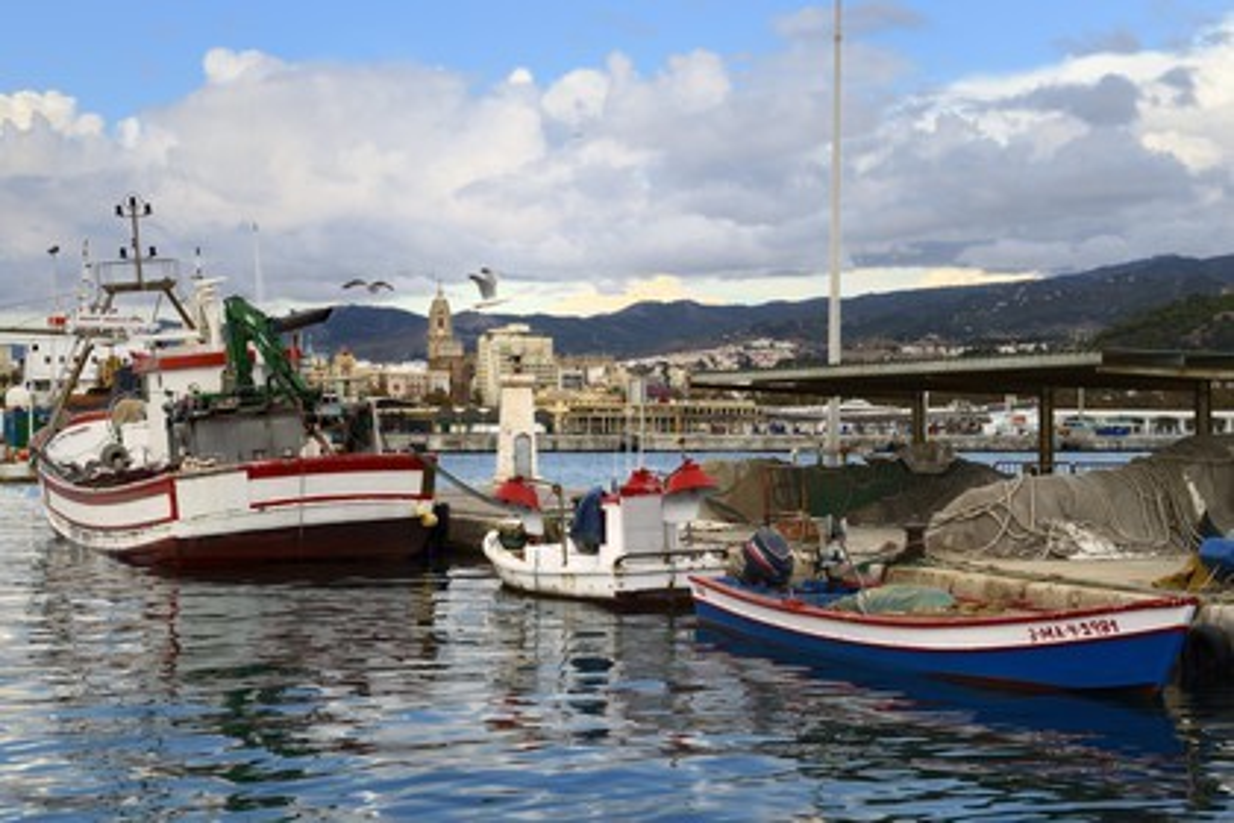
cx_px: 617
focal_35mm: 58
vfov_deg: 23.4
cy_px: 412
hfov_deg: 34.5
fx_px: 1988
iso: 200
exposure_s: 1/200
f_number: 9
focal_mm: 58
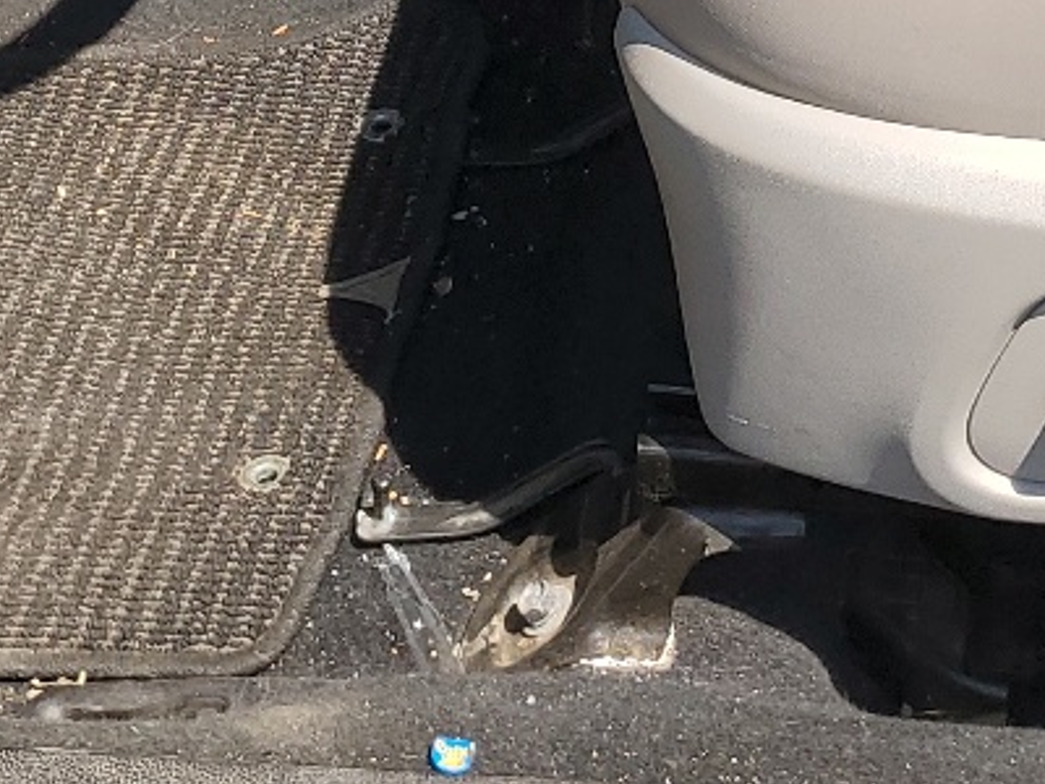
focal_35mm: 104
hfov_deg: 18.8
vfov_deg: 12.5
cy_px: -776
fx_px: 3140
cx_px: 805
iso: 50
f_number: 1.5
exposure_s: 1/2000
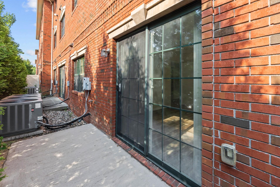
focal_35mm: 15
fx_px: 117
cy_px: 87
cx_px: 141
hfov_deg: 100.4
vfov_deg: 77.2
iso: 800
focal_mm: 14
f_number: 10
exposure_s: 1/320
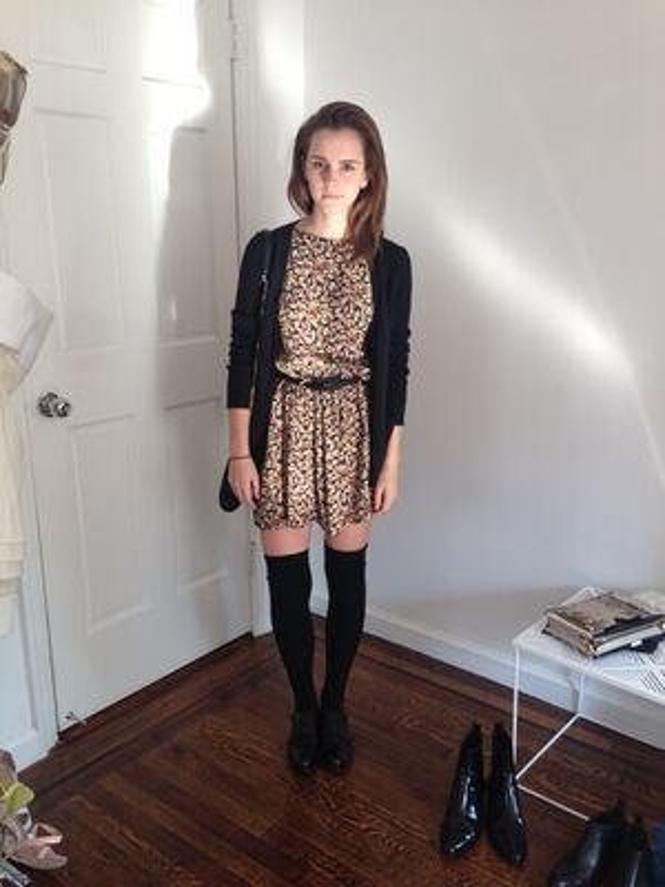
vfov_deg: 55.4
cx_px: 332
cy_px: 444
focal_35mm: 33
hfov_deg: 42.9
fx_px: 845
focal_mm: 4.12
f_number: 2.4
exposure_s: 1/40
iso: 50
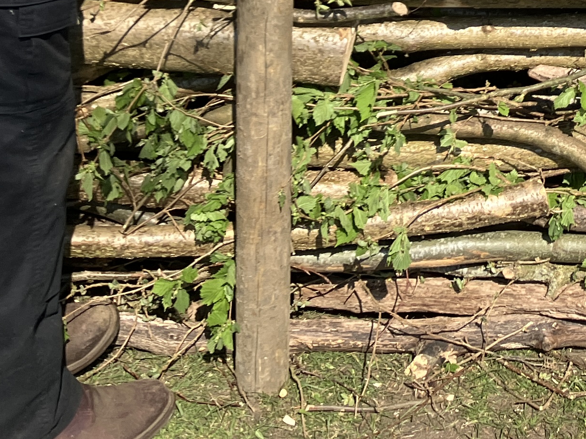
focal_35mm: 92
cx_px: 523
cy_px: -251
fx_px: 1557
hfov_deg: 20.9
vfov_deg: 14.7
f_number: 1.8
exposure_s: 1/1130
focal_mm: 3.99
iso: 32
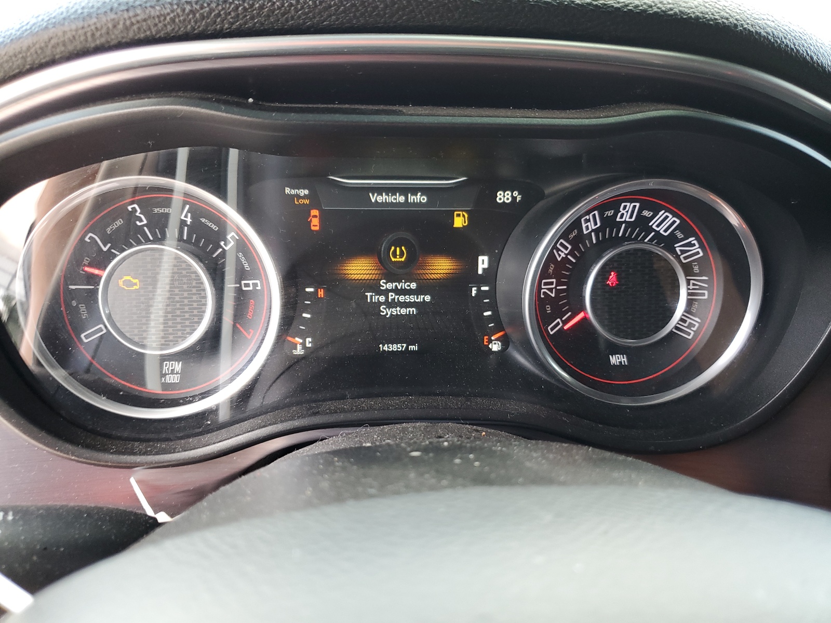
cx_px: 416
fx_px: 624
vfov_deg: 53.1
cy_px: 312
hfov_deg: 67.3
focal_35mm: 26
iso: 76
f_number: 1.5
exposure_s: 1/60.2
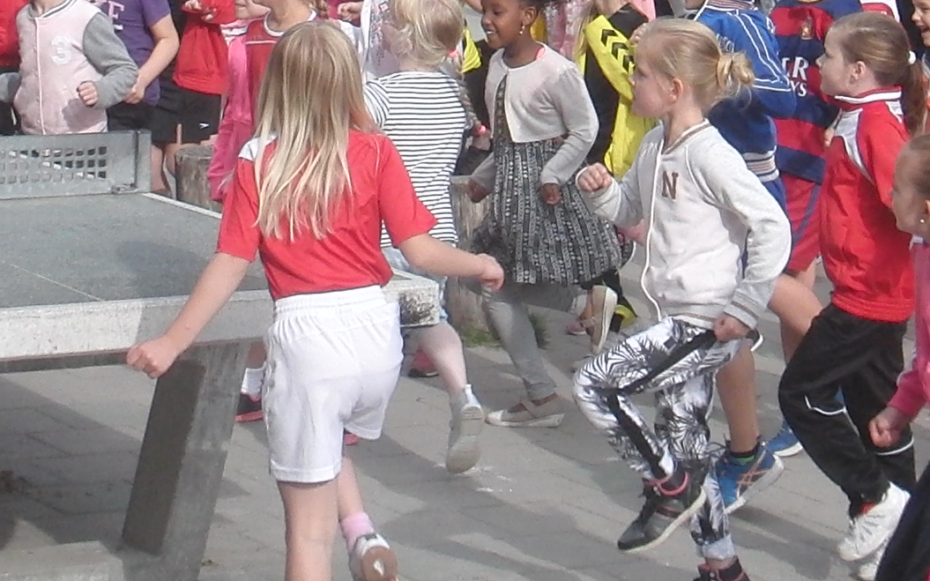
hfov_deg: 15.8
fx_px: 3345
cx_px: 442
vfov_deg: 9.7
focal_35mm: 132
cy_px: -250
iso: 100
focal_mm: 6.66
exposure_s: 1/400
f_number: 3.9
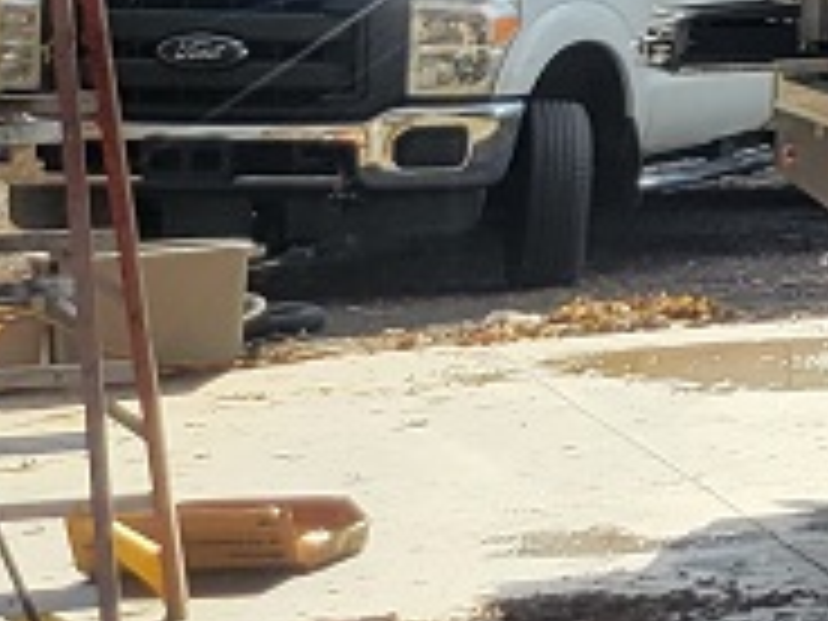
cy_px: -144
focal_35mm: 171
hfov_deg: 8.9
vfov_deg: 8.6
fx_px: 4090
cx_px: 2691
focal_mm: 5.4
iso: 40
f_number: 1.8
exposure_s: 1/784
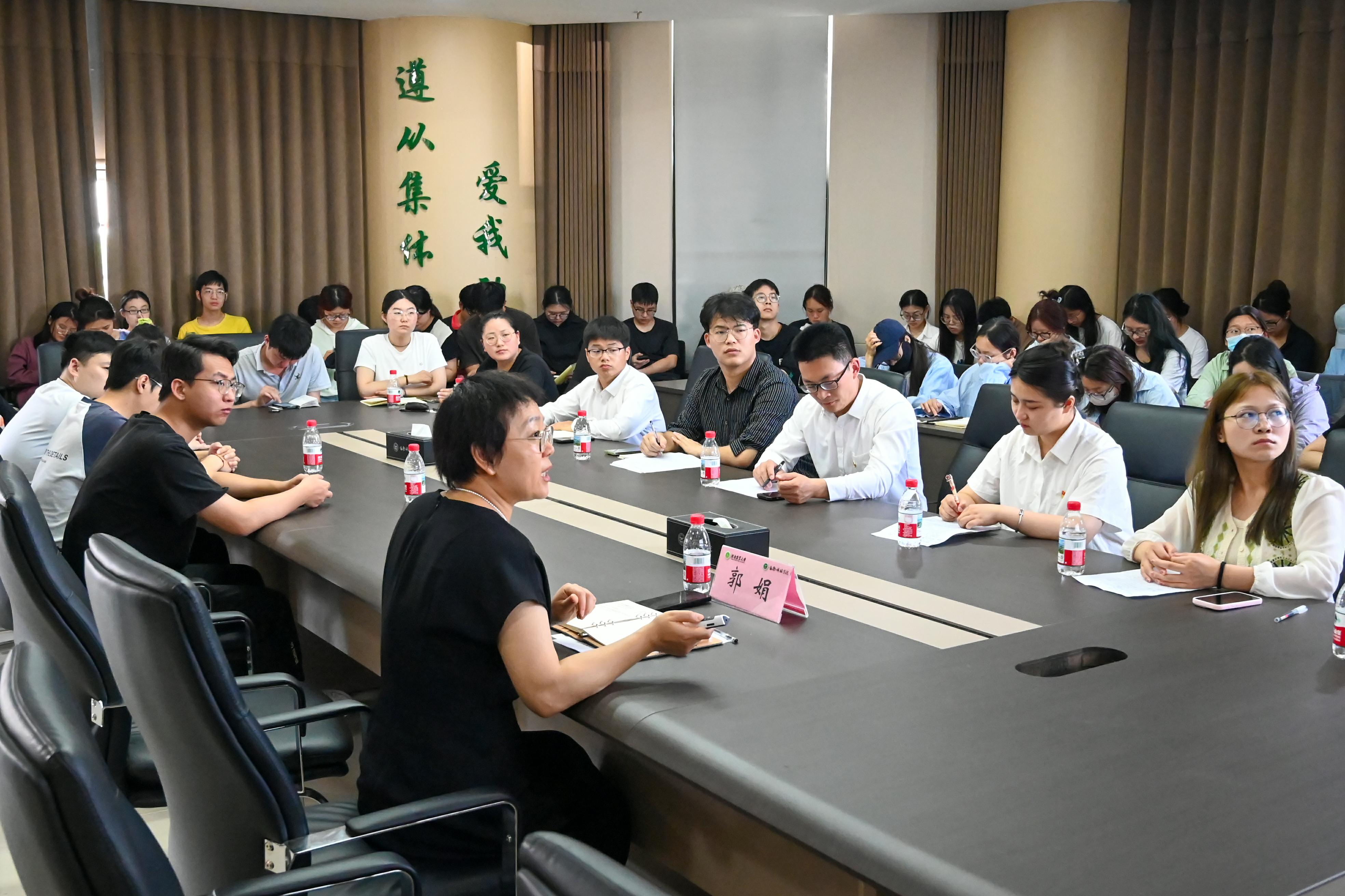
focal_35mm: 36
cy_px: 448
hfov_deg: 53.1
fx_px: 1345
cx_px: 672
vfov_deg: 36.9
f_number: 5
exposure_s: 1/160
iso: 6400
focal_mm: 24
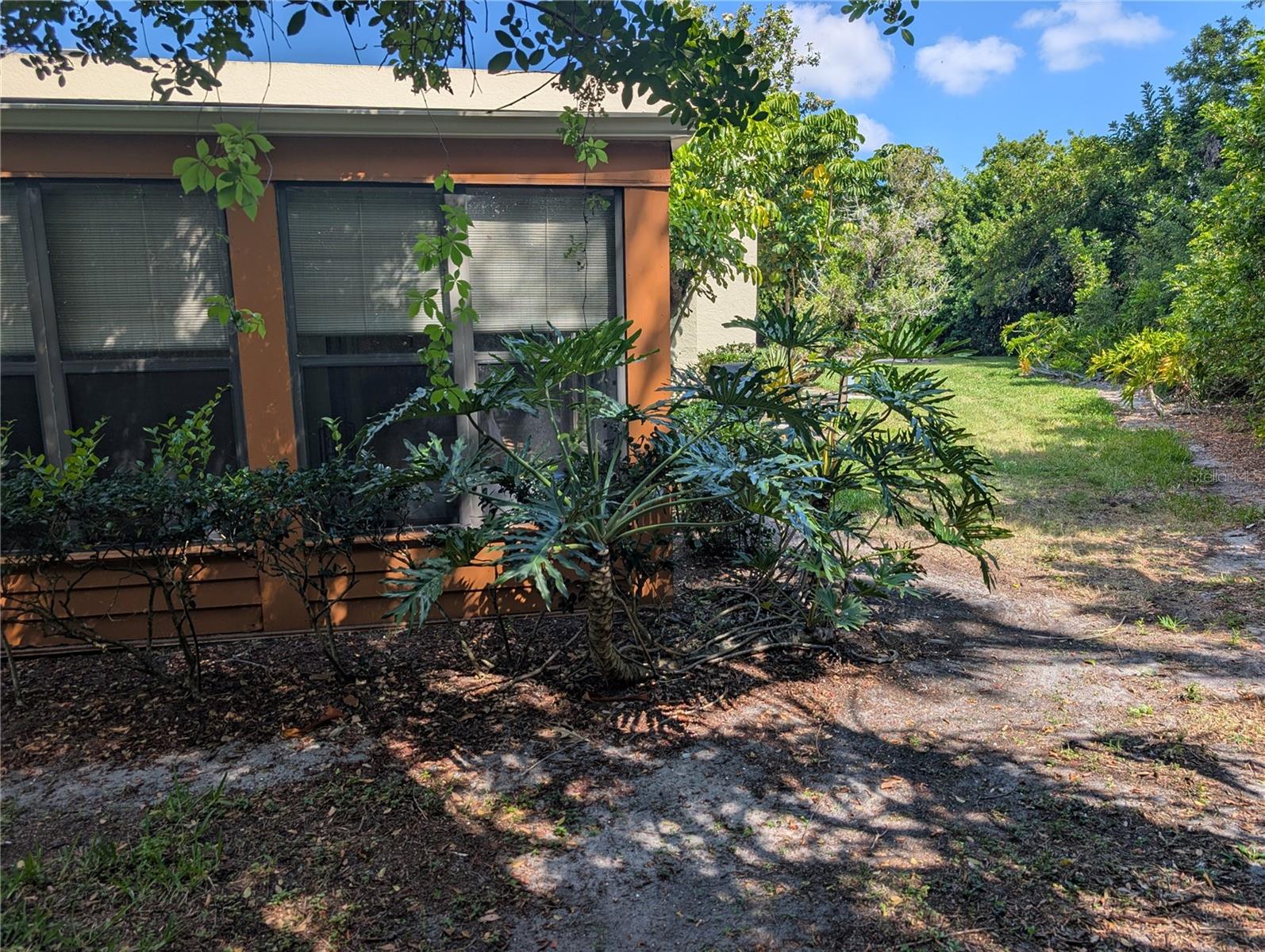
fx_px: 878
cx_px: 632
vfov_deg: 56.9
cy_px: 476
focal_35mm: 24
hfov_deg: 71.5
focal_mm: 6.9
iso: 19
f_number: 1.68
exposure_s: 1/1095
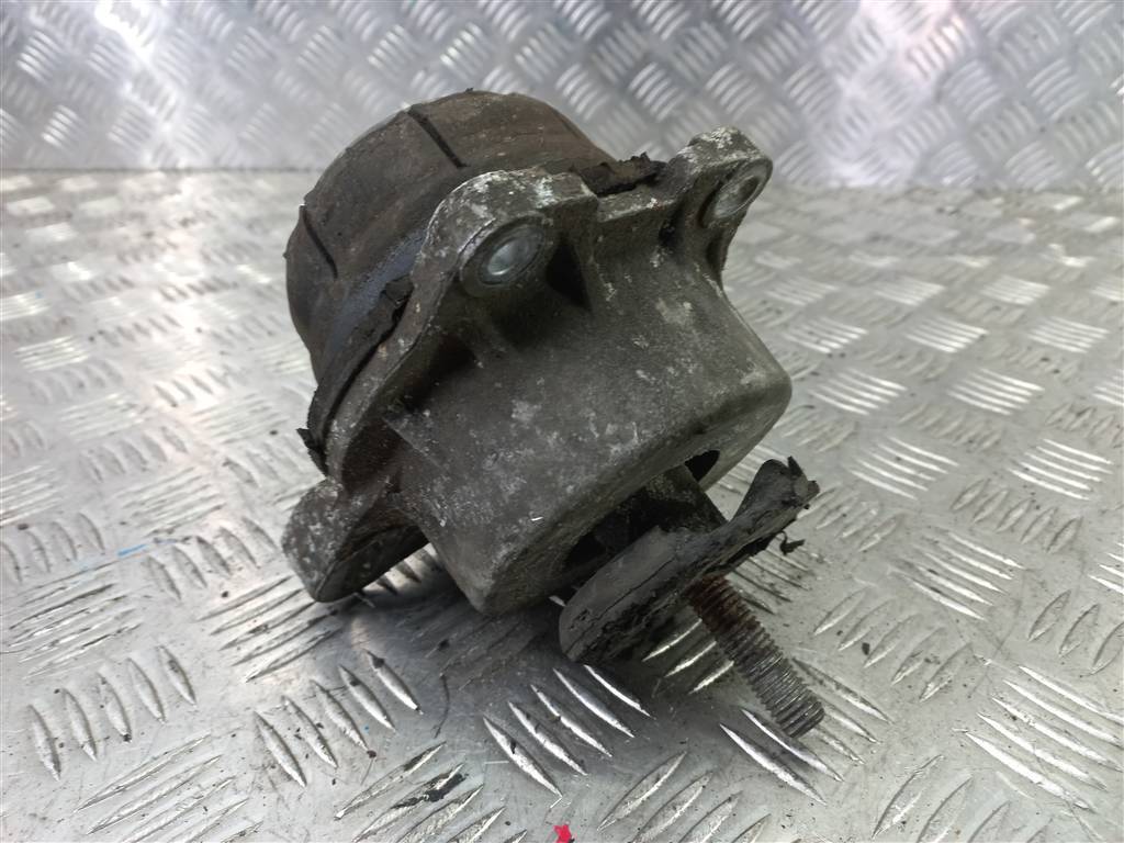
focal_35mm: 25
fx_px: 812
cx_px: 562
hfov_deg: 69.4
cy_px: 422
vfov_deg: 54.9
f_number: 1.8
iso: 80
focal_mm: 4.6
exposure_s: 1/50
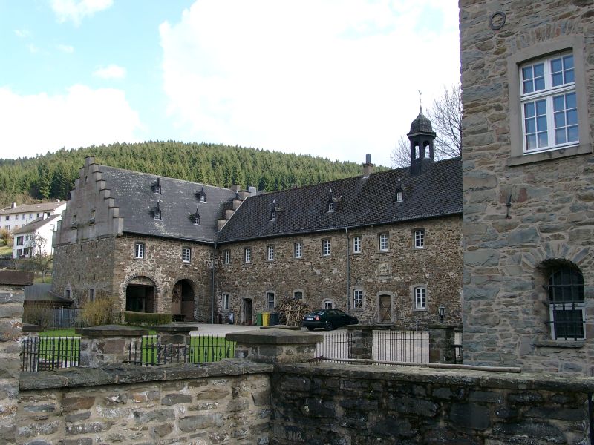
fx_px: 635
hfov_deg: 50.1
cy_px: 222
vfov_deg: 38.7
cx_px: 297
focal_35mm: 37
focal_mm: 7.69
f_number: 4
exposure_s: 1/211
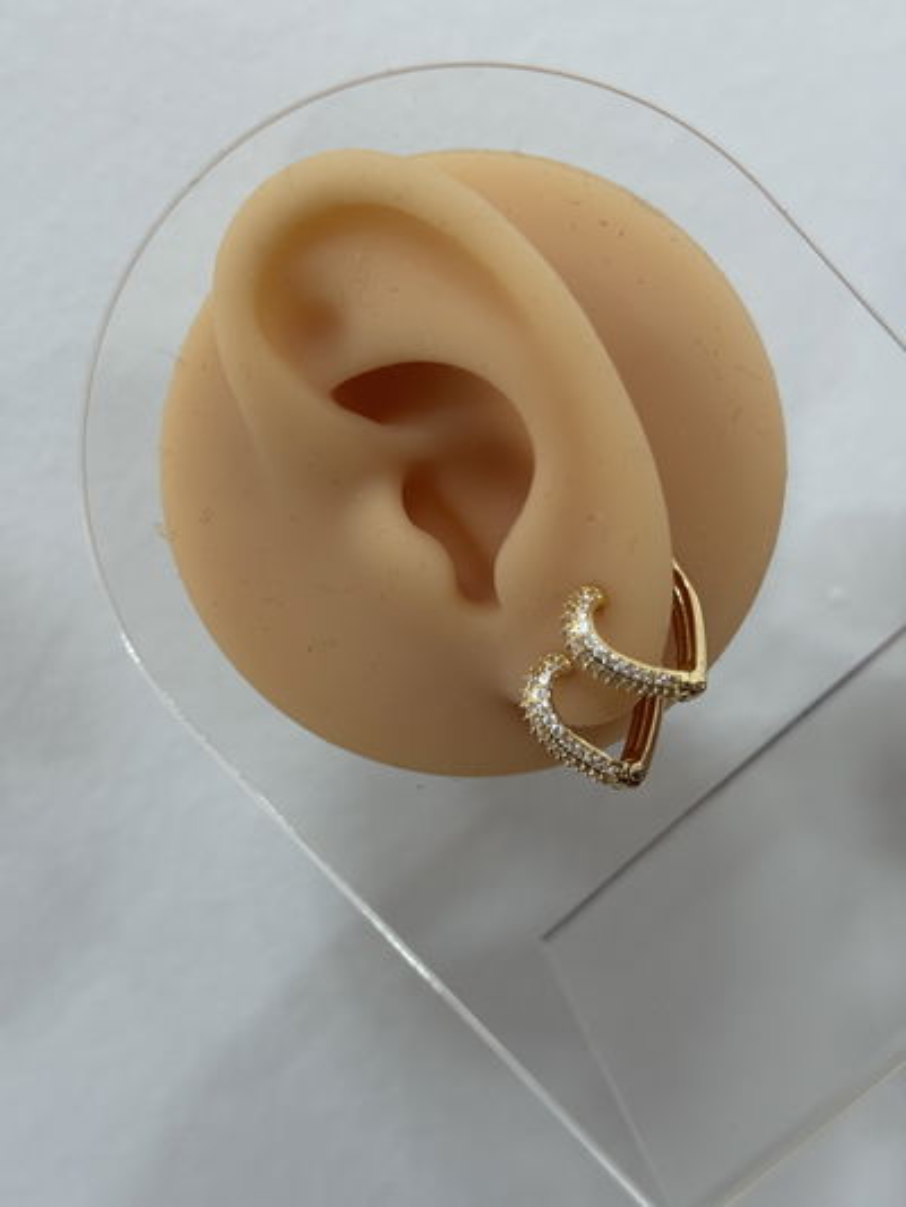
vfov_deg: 39.6
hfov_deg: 30.3
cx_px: 453
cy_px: 604
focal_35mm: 48
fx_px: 1674
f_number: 1.78
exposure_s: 1/100
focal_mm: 6.76
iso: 125
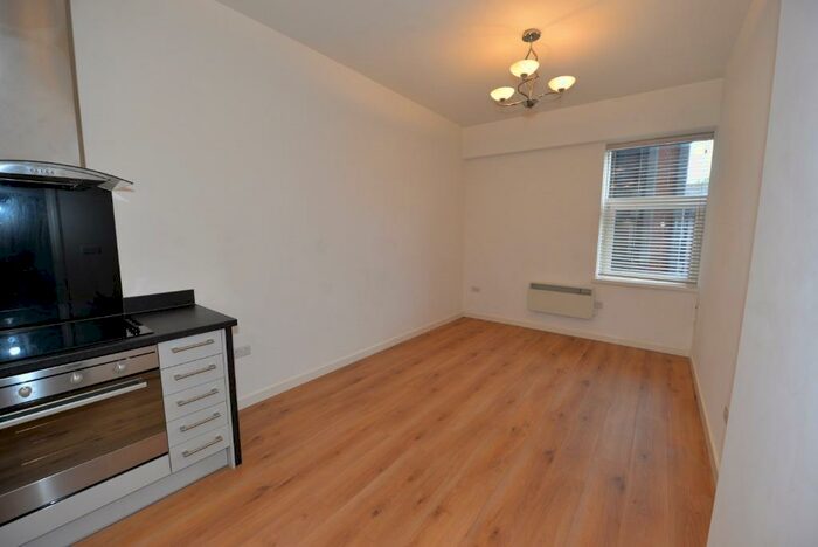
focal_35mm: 14
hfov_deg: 104.2
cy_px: 274
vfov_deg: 81.3
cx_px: 409
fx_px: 318
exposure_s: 1/60
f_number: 4
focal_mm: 14
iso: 560
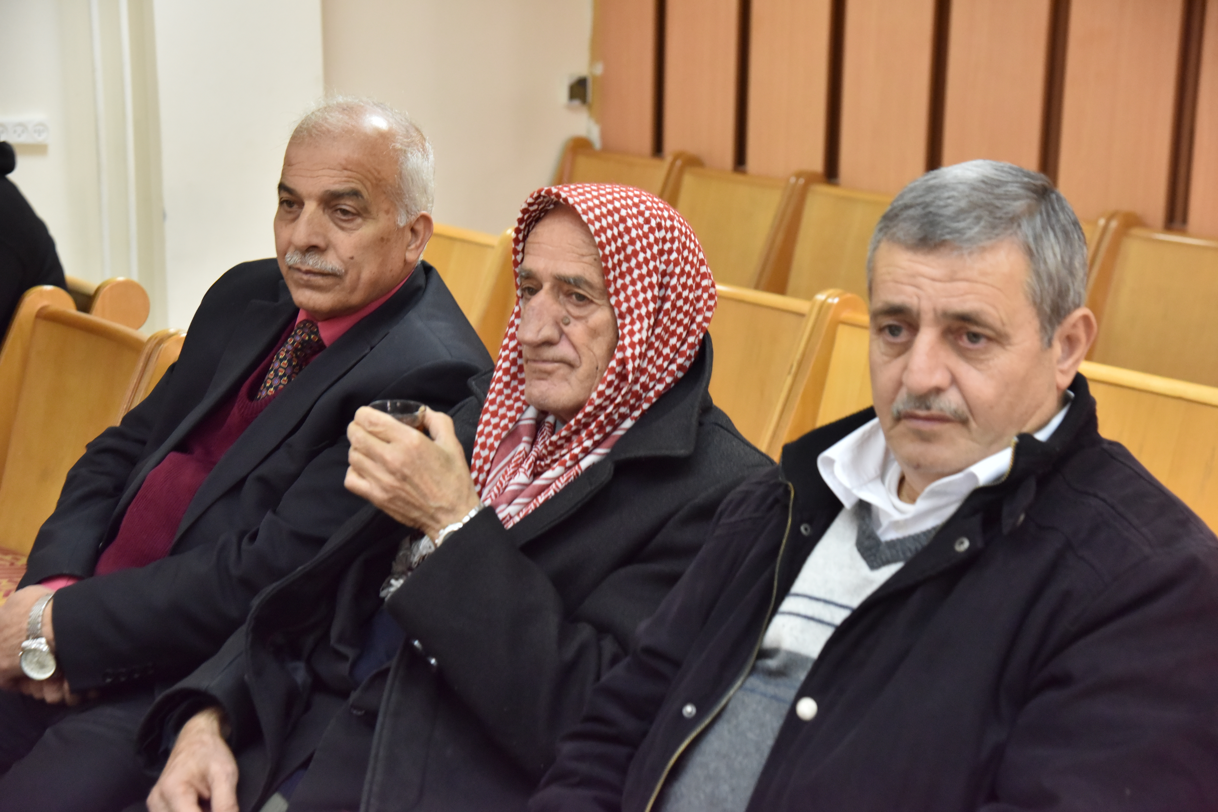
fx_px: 2368
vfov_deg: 19.5
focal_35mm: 70
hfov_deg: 28.8
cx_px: 609
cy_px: 406
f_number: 5.6
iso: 2500
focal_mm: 70
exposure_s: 1/125
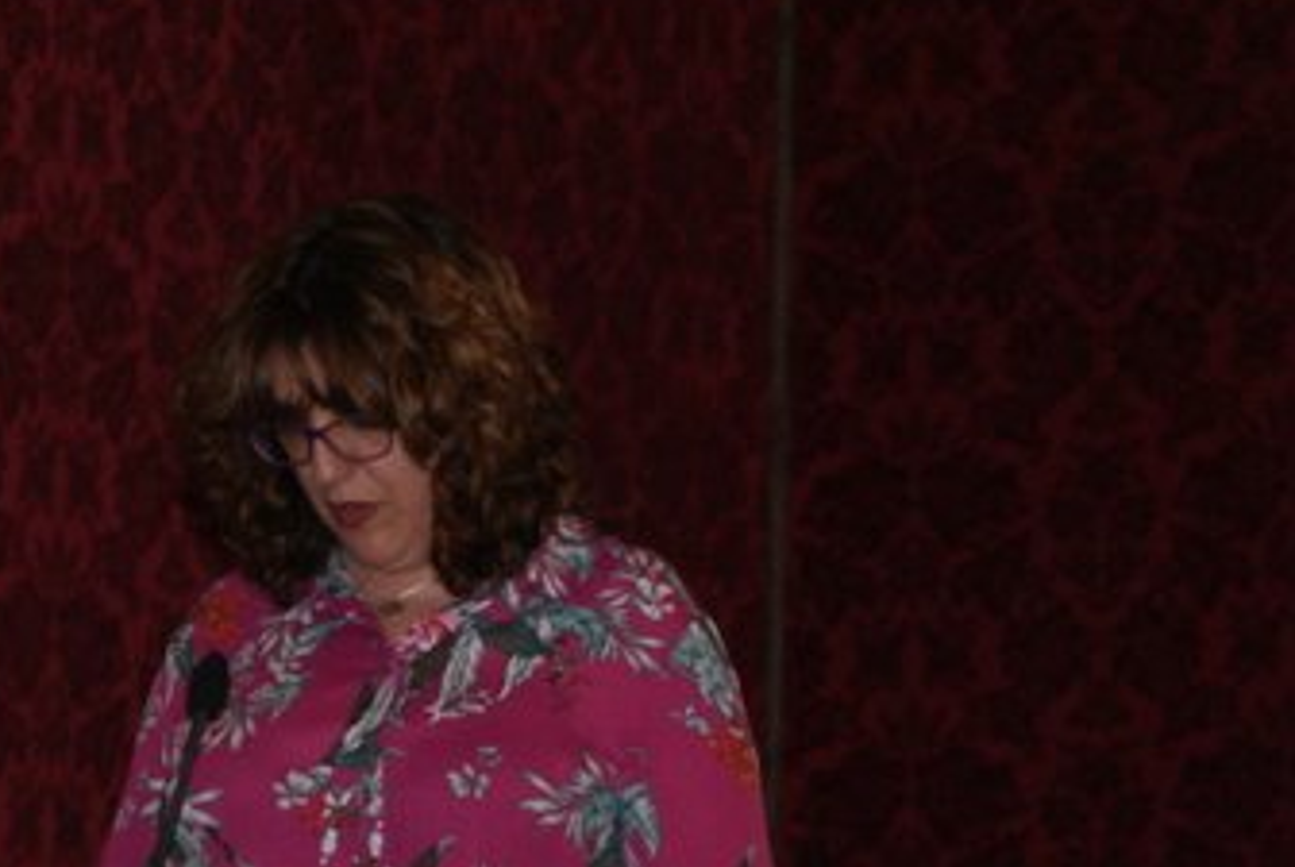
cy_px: 855
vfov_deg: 5.5
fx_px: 9005
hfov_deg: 8.2
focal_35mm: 250
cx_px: 501
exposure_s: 1/125
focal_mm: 70
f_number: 5.6
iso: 400
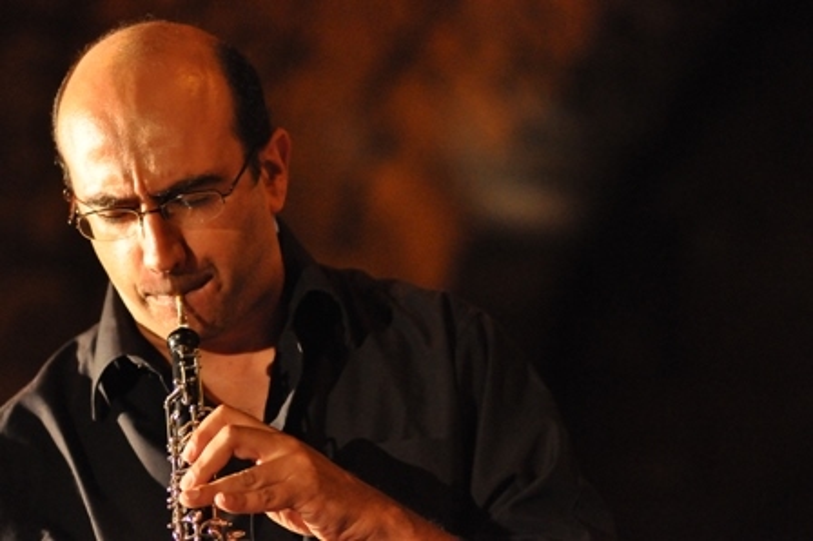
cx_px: 406
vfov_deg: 5.1
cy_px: 270
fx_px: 6093
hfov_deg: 7.6
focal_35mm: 270
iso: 3200
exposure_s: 1/160
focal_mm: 180
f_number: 2.8
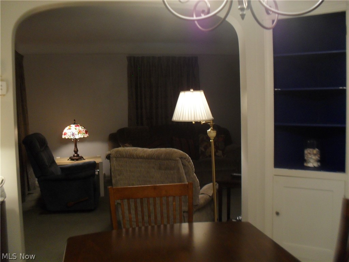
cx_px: 174
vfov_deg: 40.7
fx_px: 353
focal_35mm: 35
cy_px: 131
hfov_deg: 52.6
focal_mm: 6.3
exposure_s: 1/15
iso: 240
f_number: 3.2
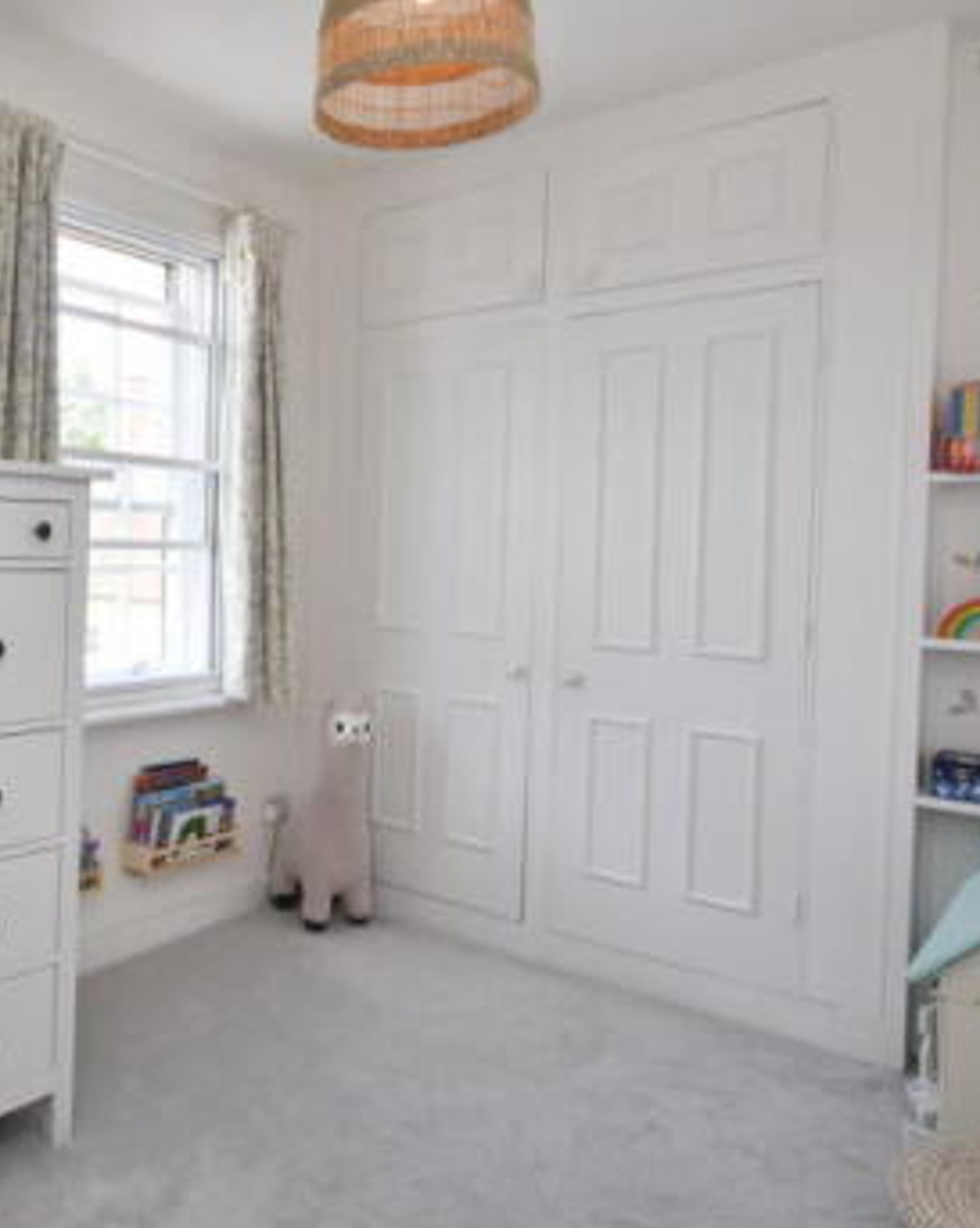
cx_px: 188
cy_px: 555
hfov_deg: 49.8
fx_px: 980
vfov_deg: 64.0
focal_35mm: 27
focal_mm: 10
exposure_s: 1/250
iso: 450
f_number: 4
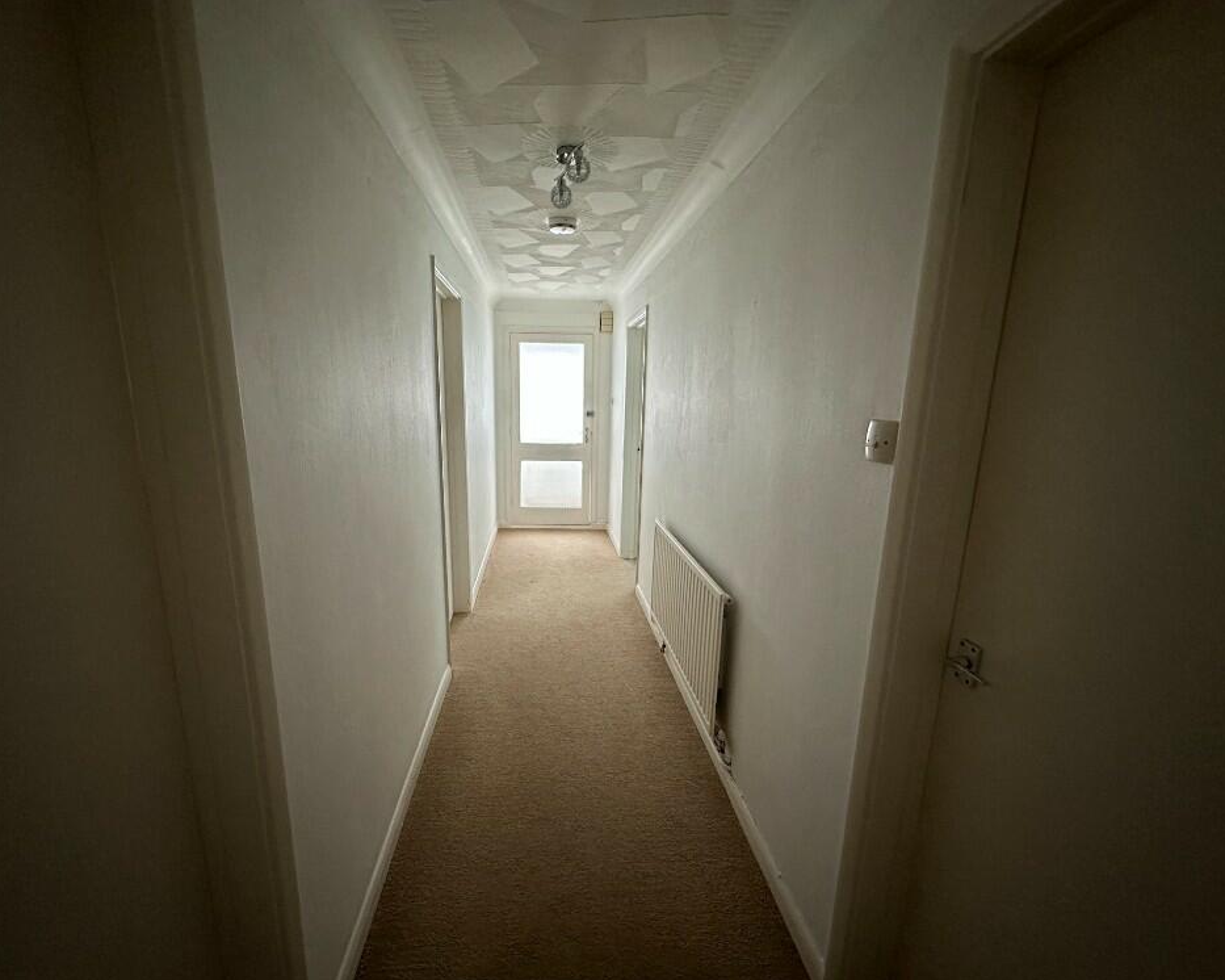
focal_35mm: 15
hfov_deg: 96.7
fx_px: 544
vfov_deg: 84.0
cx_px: 582
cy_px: 503
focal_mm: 2.22
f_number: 2.2
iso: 500
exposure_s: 1/60
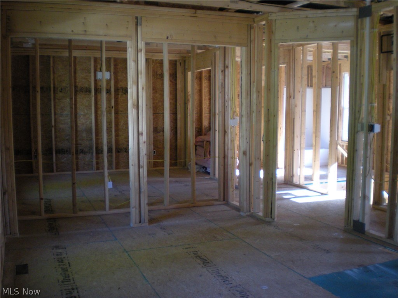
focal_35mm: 38
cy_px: 149
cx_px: 199
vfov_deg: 37.7
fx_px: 437
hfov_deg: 49.0
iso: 200
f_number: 3.1
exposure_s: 1/46.8
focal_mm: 6.3
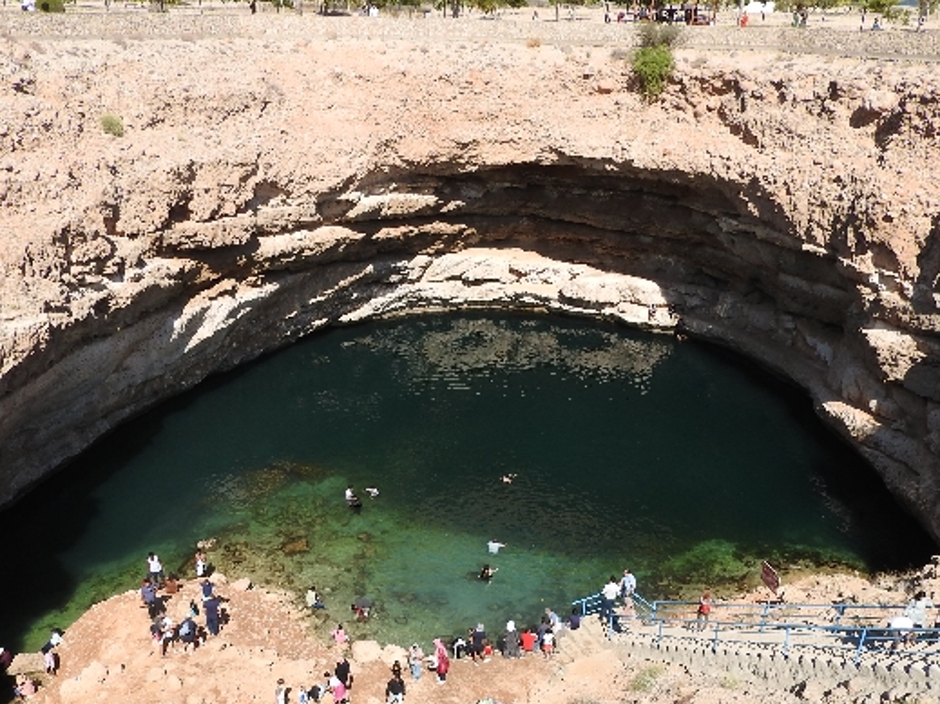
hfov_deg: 50.1
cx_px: 471
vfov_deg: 37.8
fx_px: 1005
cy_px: 514
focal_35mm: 37
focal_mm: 4.3
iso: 100
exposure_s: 1/1250
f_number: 3.3
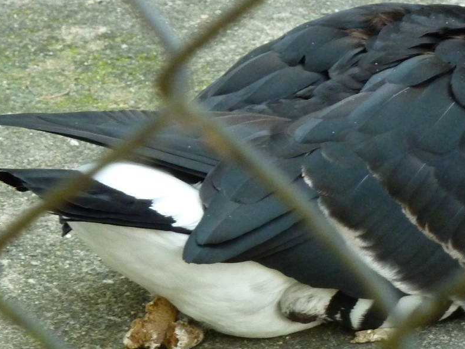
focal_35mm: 372
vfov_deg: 4.0
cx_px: 393
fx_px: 4996
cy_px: 107
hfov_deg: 5.3
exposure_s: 1/60
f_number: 4.5
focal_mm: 29.9
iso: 400
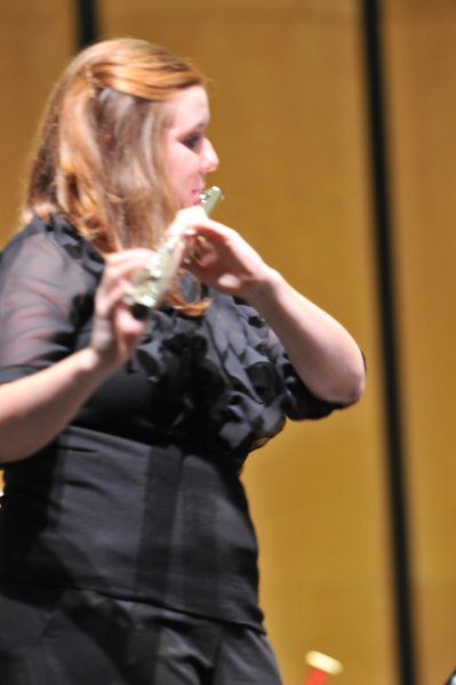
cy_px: 342
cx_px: 228
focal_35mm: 188
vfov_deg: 11.0
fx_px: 3568
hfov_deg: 7.3
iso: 800
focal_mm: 125
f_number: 2.8
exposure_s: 1/20
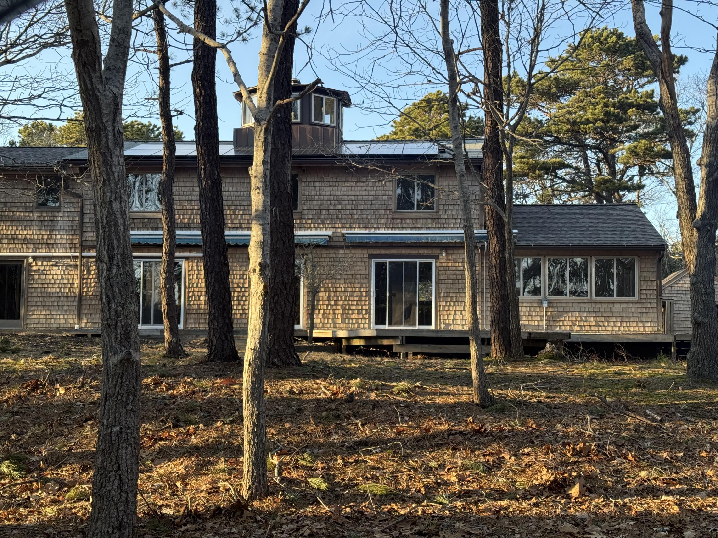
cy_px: 269
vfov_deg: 30.3
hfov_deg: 39.7
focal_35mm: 48
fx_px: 996
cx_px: 359
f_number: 1.78
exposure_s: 1/538
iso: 100
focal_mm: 6.76
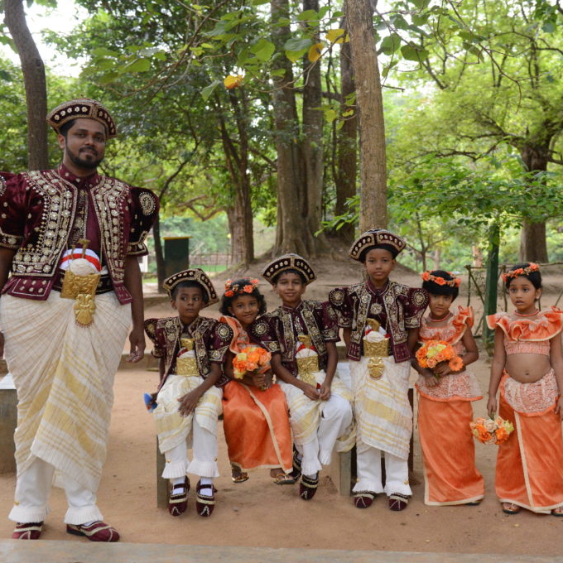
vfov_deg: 40.9
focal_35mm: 41
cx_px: 357
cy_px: 282
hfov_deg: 40.6
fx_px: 754
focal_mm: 32
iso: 4000
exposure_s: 1/2500
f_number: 3.2
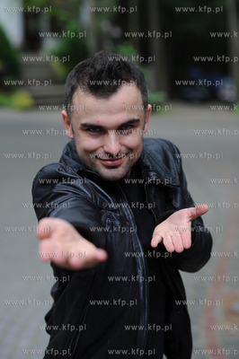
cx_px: 120
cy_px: 180
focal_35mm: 85
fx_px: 848
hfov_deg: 16.0
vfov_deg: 23.9
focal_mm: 85
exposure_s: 1/200
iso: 400
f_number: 4
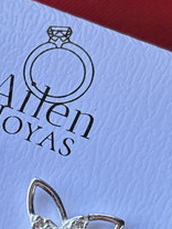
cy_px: 180
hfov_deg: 11.1
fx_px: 881
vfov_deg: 14.7
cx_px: 2
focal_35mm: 133
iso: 32
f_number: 1.6
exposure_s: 1/359
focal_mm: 5.96
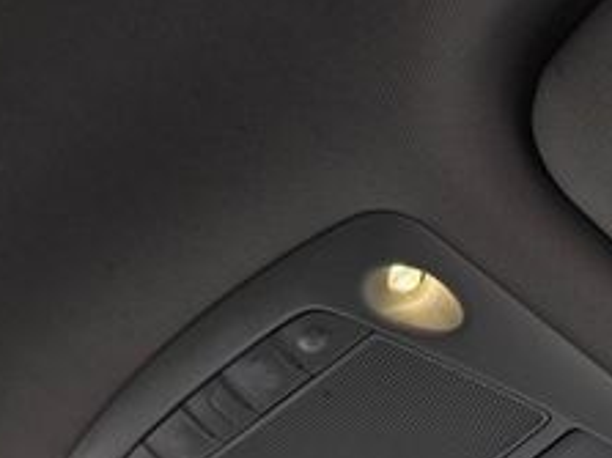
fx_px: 1166
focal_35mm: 66
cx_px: 486
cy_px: 433
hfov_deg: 28.8
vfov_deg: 21.6
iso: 40
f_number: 1.7
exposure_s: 1/180
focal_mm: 6.3
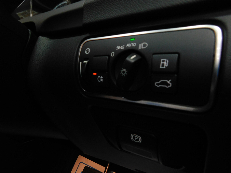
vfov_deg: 58.9
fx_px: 153
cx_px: 116
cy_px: 86
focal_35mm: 23
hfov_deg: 73.9
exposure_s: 1/30
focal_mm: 4
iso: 360
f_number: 3
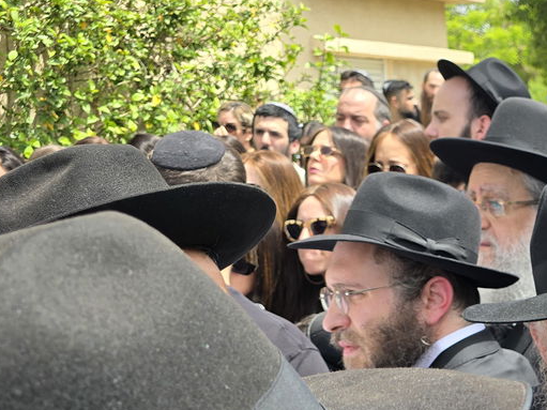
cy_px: 429
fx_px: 995
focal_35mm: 63
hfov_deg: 27.0
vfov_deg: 22.2
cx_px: 666
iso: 12
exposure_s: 1/367
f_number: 1.7
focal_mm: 6.3
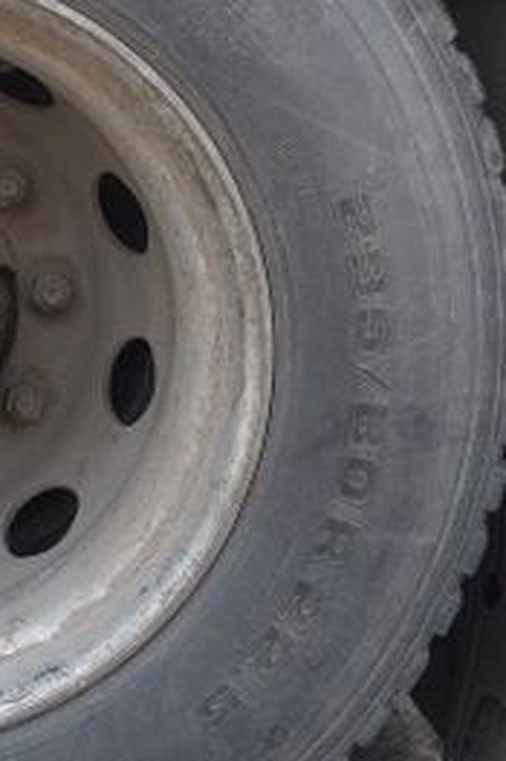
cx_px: -49
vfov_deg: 27.6
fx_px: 1541
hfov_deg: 18.0
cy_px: 256
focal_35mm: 73
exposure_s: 1/160
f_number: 4
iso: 125
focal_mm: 16
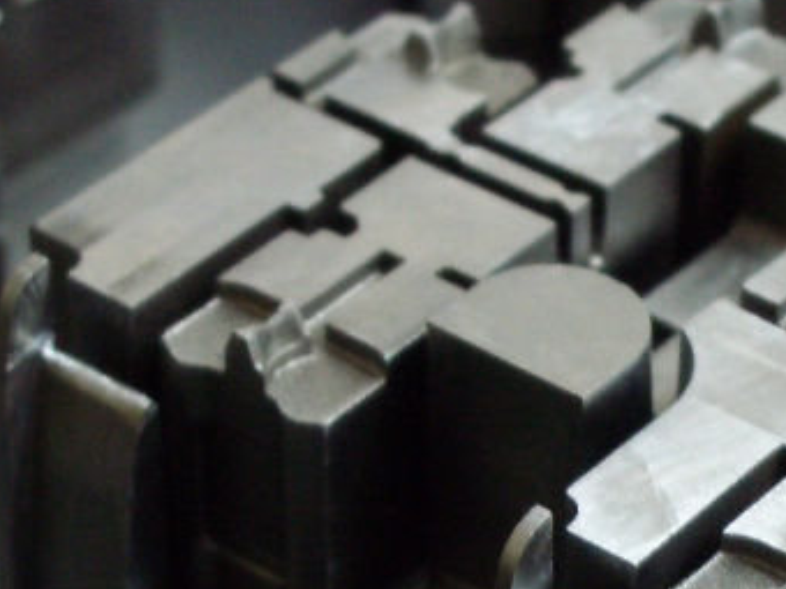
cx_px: 643
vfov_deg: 7.9
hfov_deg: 10.5
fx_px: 4246
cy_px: 631
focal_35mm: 187
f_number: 3.5
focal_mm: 10.2
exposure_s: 1/8
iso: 200
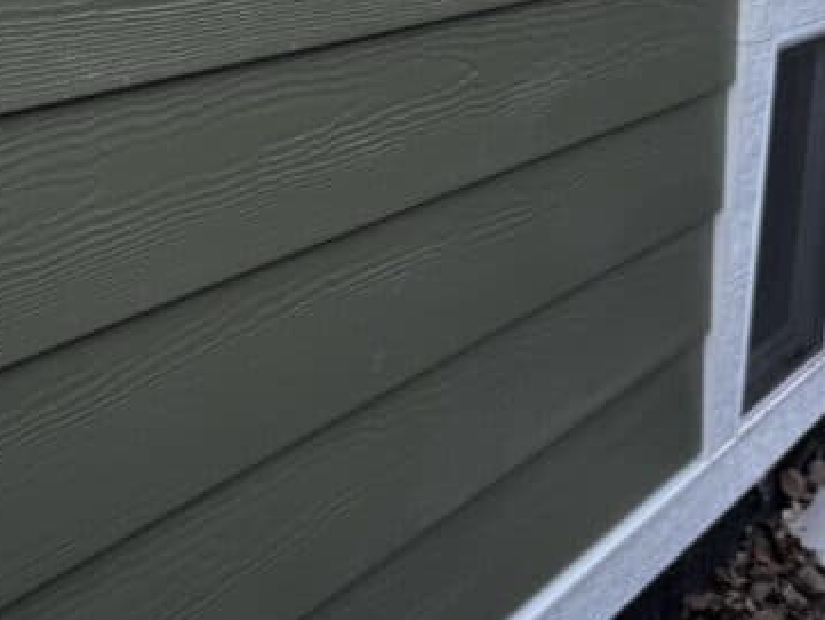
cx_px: 21
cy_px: 98
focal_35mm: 68
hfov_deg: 27.1
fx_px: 1621
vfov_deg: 21.3
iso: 64
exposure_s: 1/121
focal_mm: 6.76
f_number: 1.78
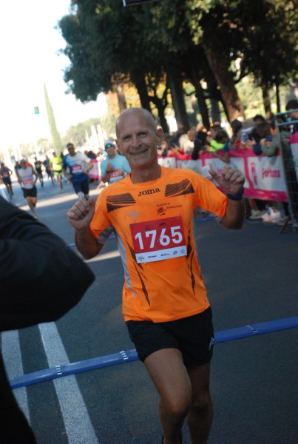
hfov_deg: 17.6
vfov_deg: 25.9
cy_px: 222
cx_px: 149
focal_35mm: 78
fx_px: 963
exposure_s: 1/500
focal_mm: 52
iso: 1000
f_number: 5
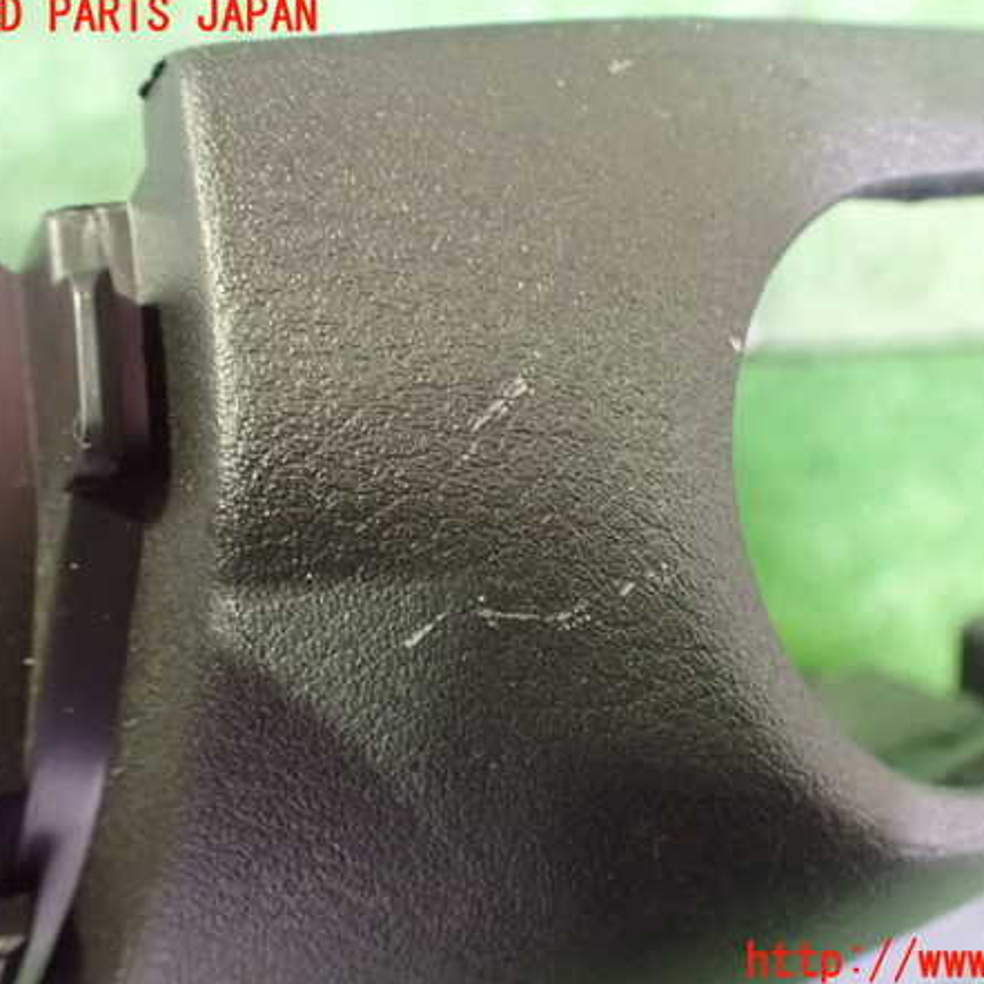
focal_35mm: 36
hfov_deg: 45.8
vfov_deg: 46.0
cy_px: 490
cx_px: 581
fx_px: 1158
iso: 1600
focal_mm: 5.4
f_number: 2.3
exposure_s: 1/20
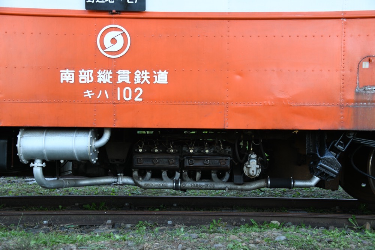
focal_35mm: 48
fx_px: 500
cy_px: 125
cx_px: 188
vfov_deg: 28.1
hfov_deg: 41.1
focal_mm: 48
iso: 100
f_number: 5.6
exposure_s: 1/15
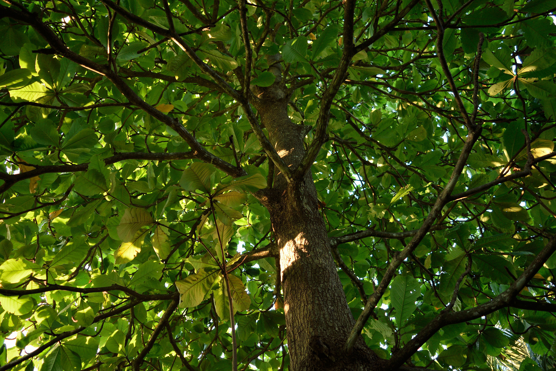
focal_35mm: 27
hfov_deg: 67.4
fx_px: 417
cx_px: 278
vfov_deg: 47.9
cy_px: 186
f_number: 3.5
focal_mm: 18
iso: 400
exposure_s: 1/40
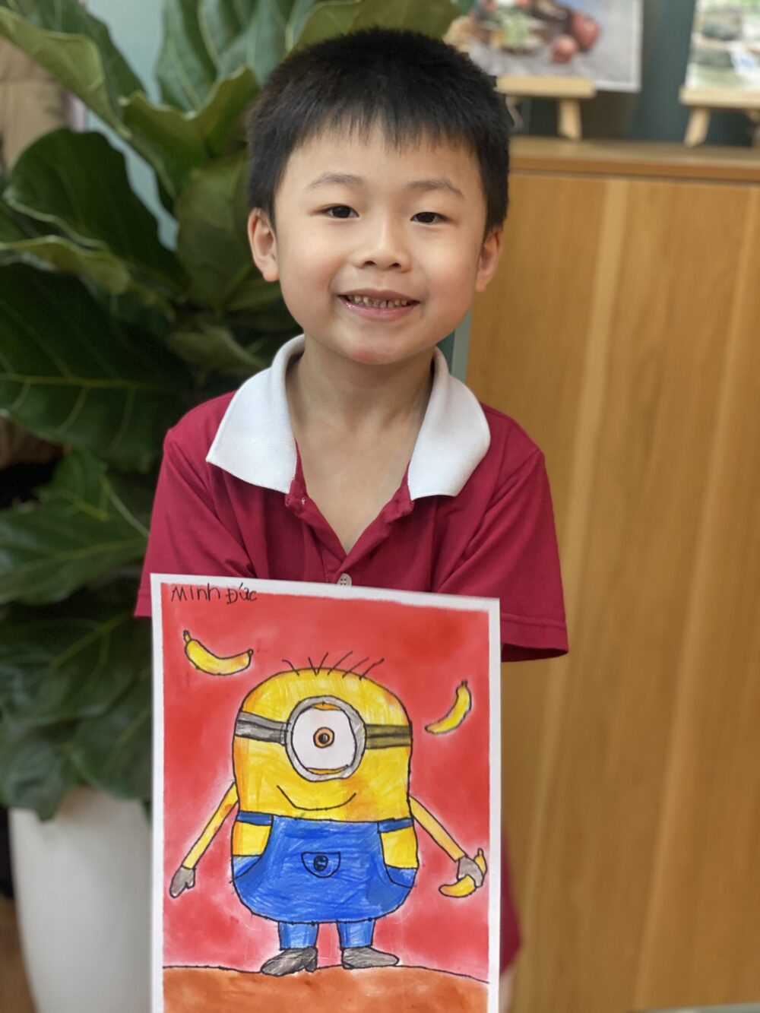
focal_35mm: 52
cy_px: 506
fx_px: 1522
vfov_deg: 36.8
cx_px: 380
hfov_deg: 28.0
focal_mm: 6
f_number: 2
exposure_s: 1/100
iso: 200
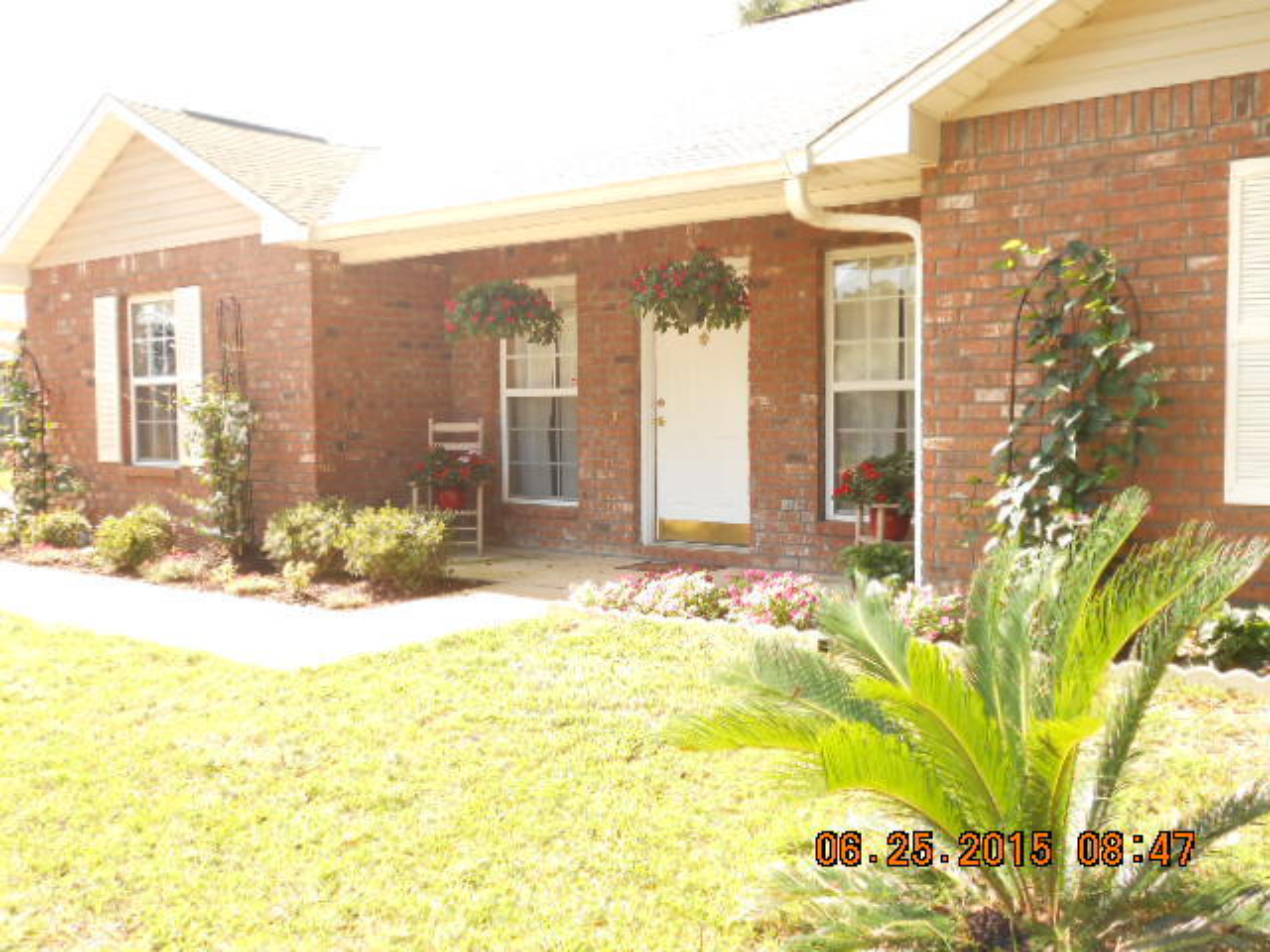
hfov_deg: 54.0
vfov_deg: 41.8
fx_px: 1247
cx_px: 635
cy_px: 476
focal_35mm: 34
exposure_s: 1/80
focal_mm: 6
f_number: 3.9
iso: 80
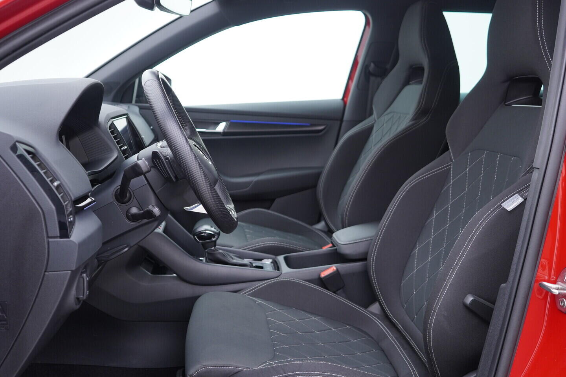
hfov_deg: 53.1
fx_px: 566
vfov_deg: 36.9
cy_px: 188
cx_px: 283
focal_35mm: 36
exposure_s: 1/40
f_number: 2.8
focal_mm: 24
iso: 200
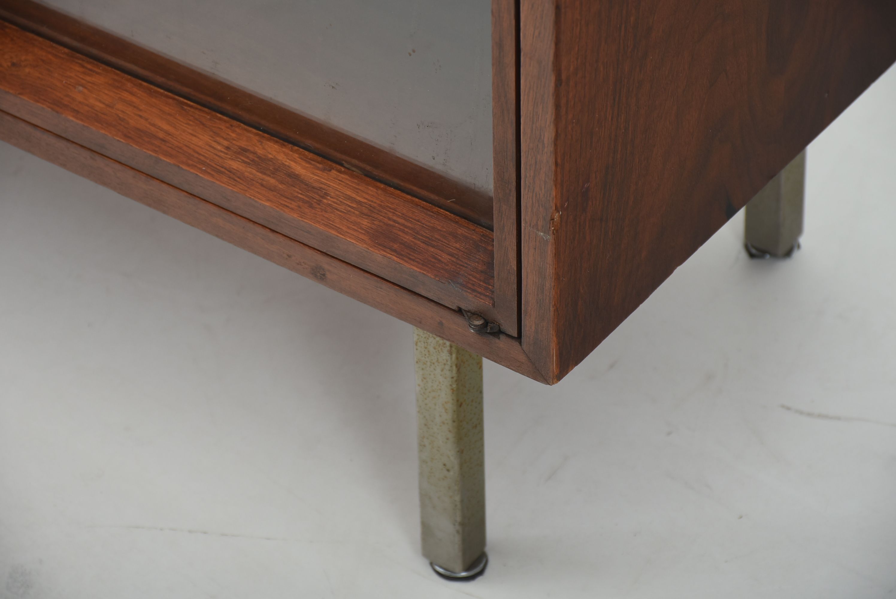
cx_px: 448
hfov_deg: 11.8
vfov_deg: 7.9
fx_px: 4334
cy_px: 300
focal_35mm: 174
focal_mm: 116
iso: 200
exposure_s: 1/200
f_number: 8
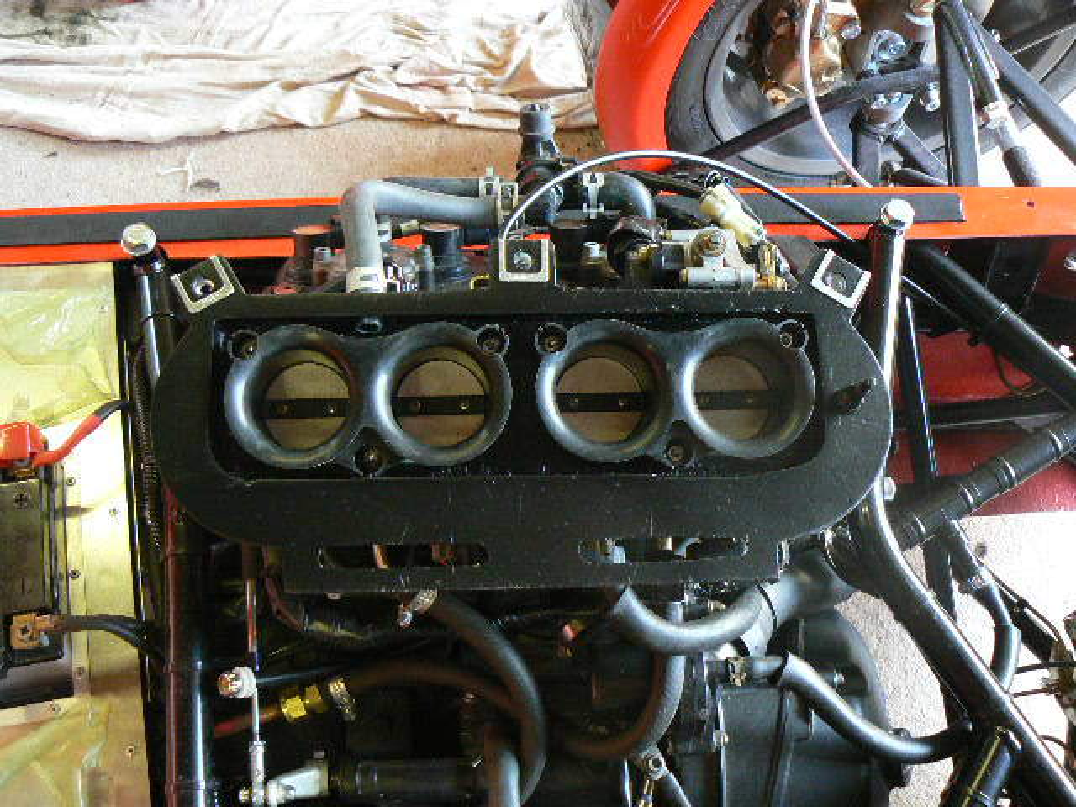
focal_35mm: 36
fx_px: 1119
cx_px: 538
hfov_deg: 51.4
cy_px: 404
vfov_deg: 39.7
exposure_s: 1/15
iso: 200
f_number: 2.8
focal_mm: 6
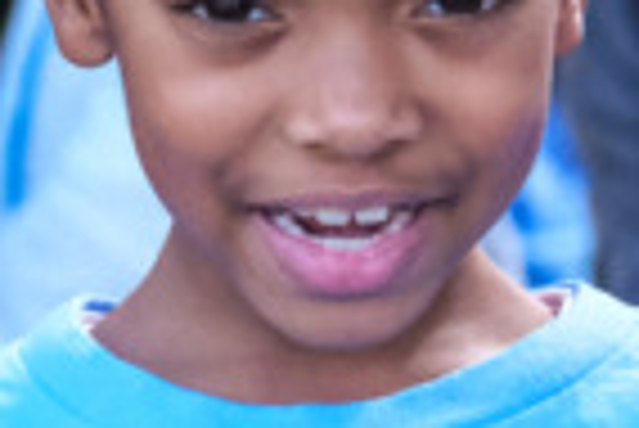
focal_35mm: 423
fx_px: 7516
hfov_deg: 4.8
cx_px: 1287
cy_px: 345
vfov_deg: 3.3
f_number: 2.8
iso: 6400
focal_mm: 50
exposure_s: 1/8000
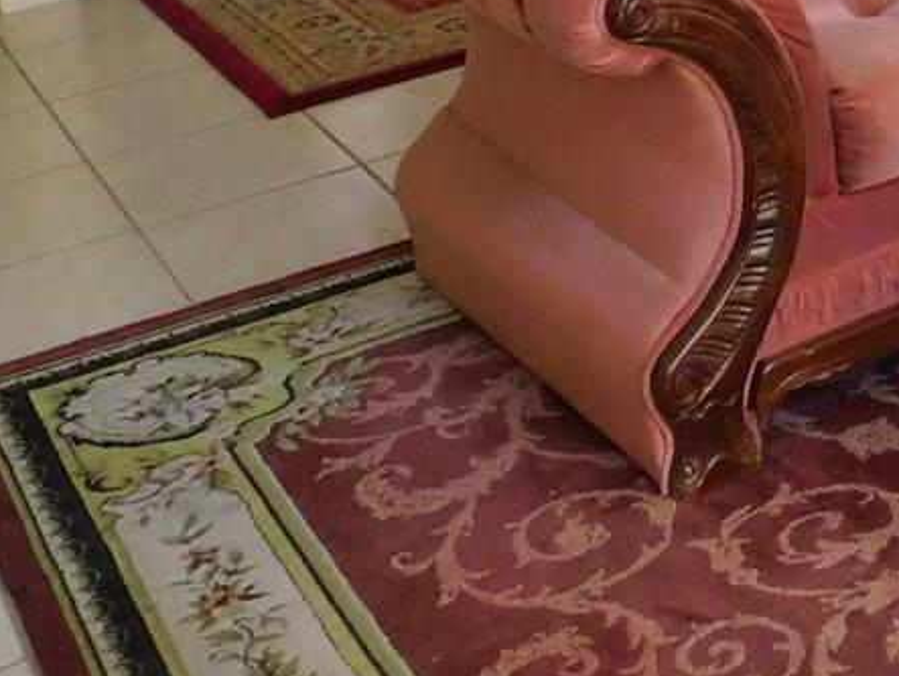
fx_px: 2157
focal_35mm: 83
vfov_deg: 16.4
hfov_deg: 22.2
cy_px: -309
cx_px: 1000
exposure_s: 1/30
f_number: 3
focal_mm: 4
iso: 400
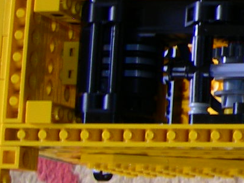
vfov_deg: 7.7
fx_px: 1354
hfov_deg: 9.3
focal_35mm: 192
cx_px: 580
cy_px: -10
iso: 50
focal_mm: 7.8
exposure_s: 1/5.4
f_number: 2.8
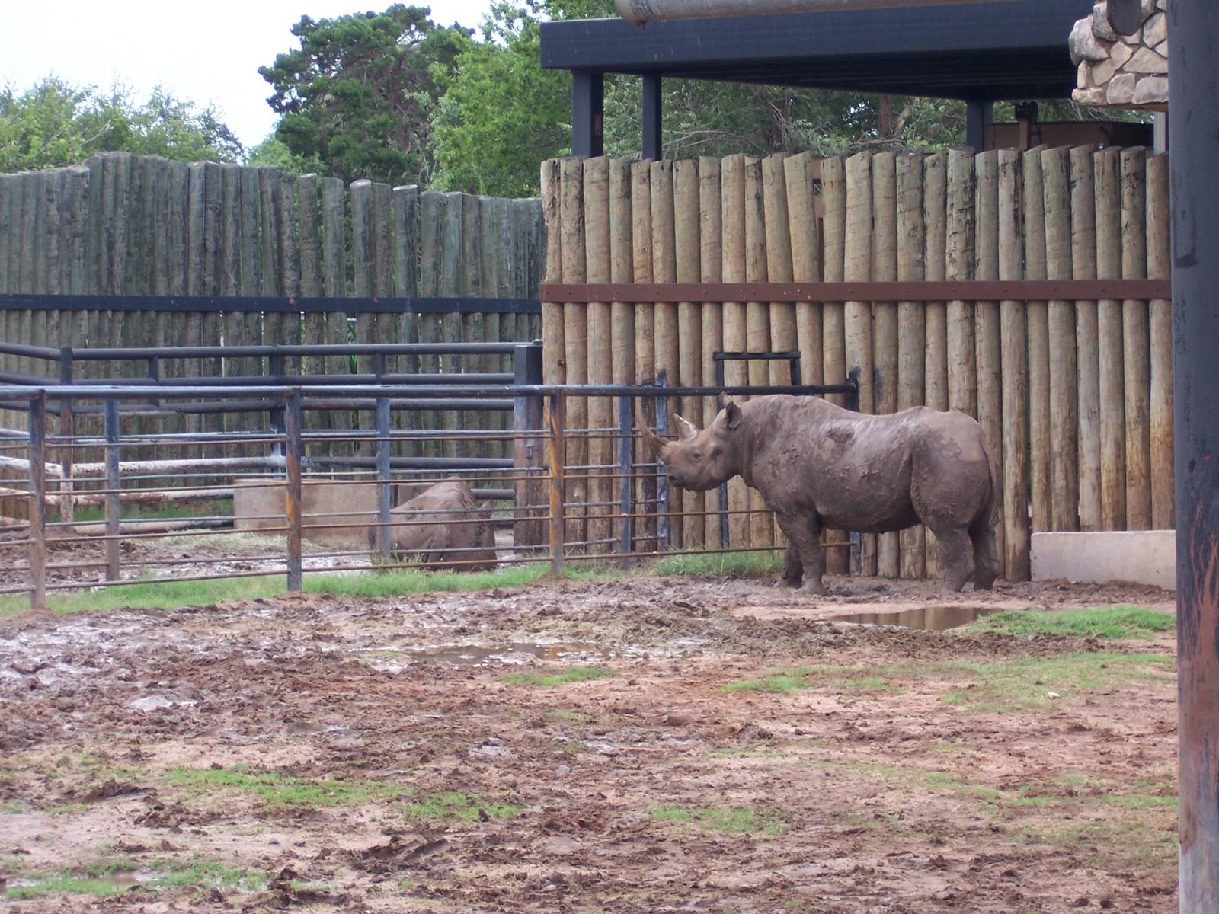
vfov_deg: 11.2
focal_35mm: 132
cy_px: 457
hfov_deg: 14.9
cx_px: 610
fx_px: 4648
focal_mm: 22
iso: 80
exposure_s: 1/125
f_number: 4.8
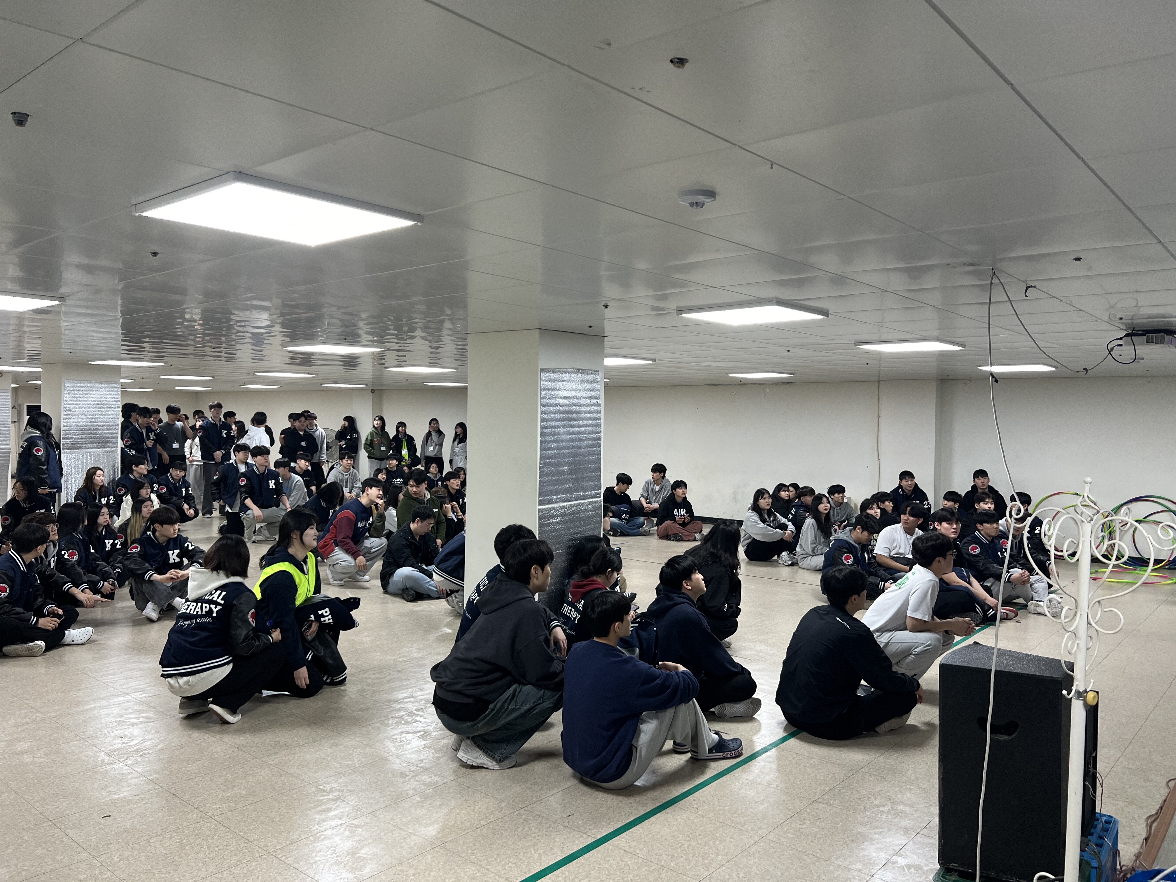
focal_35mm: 26
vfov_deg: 53.1
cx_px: 588
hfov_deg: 67.3
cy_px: 441
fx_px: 883
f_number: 1.5
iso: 125
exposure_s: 1/120
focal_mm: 5.7
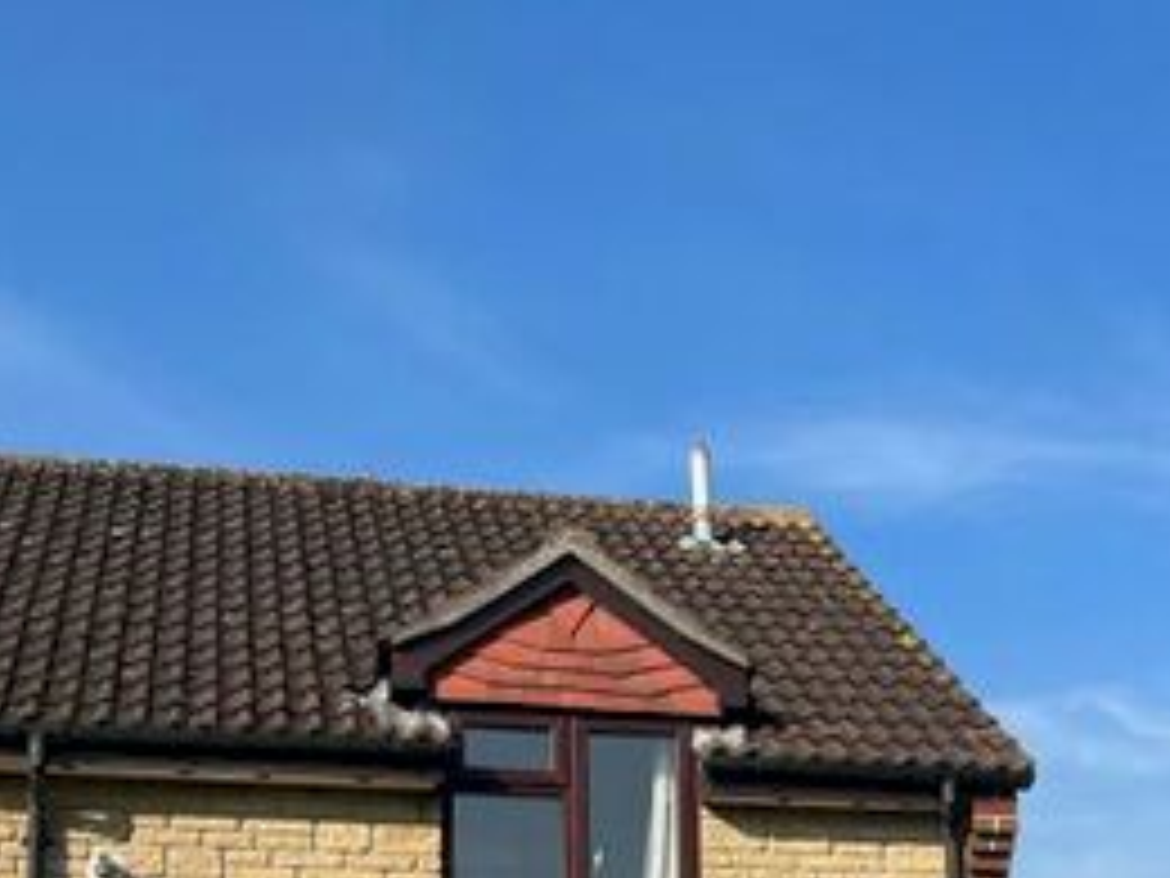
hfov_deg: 27.6
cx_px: 801
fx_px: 2366
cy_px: 1173
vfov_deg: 19.3
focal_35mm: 70
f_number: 1.6
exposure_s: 1/3521
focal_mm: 5.1
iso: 50
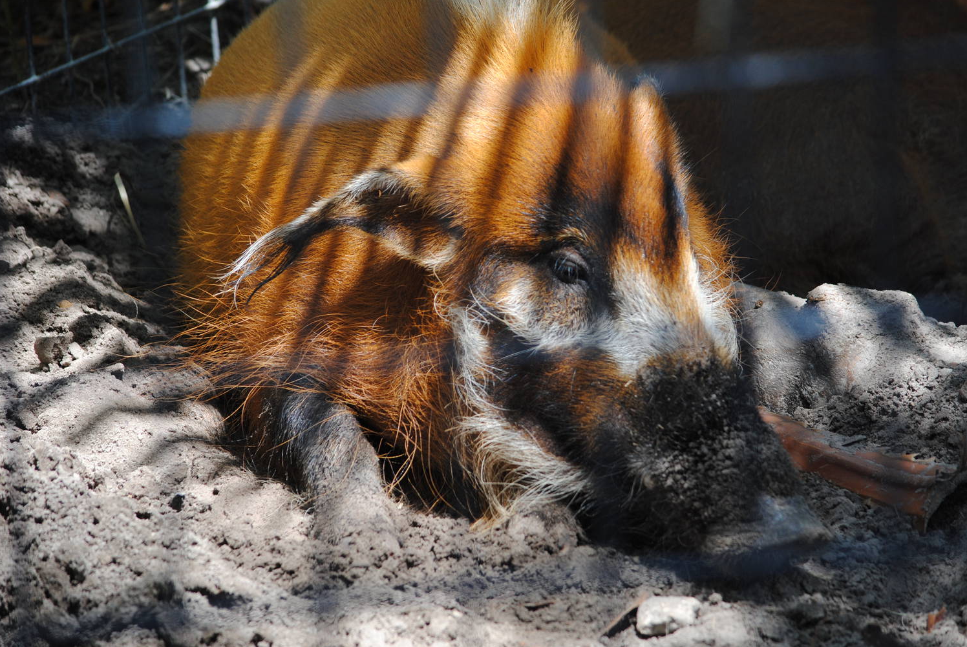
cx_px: 494
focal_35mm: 201
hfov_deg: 10.2
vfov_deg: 6.9
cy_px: 343
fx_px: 5392
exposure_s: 1/320
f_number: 4.8
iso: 200
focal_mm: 125
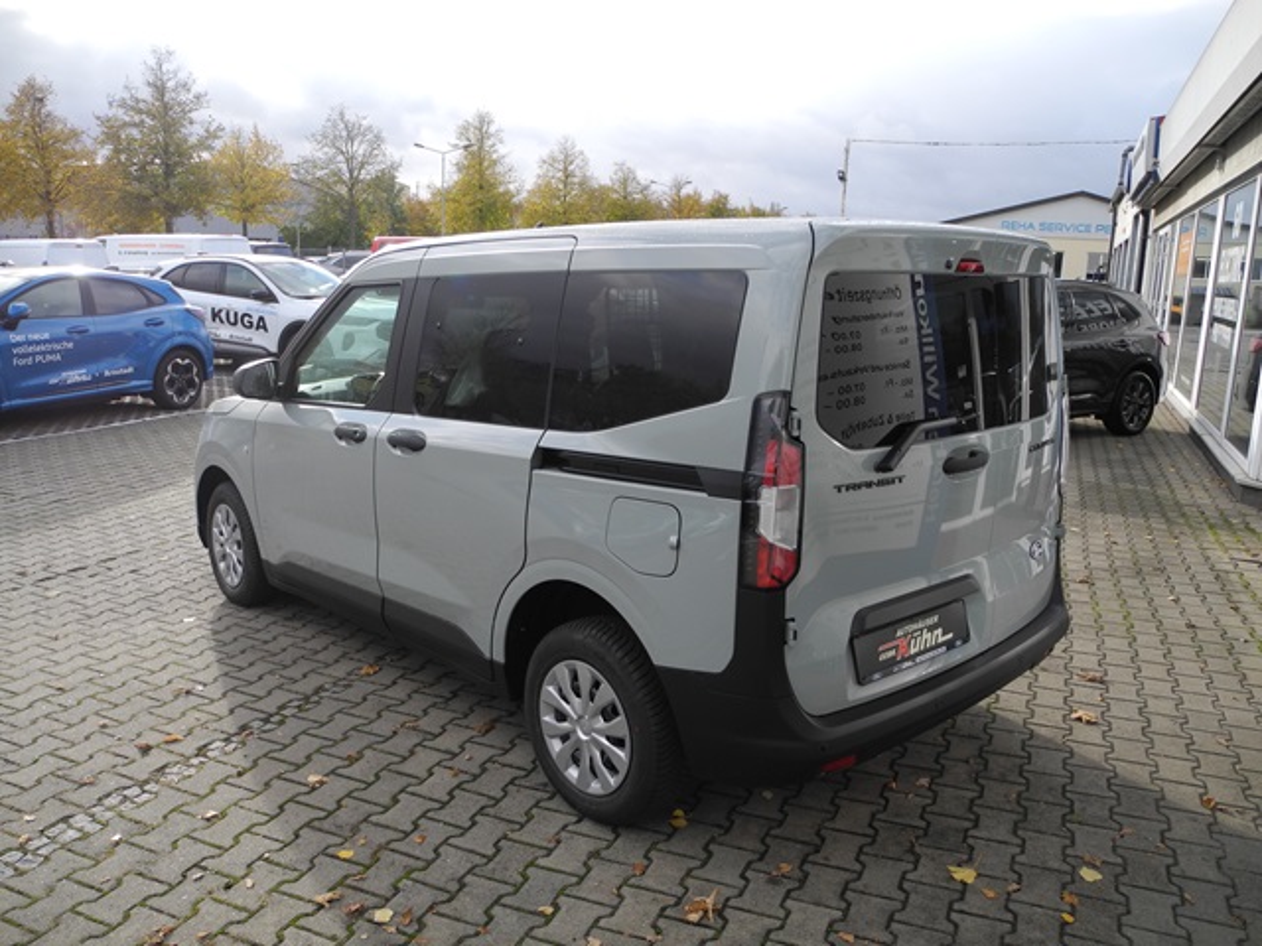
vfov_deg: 49.7
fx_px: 1021
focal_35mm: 28
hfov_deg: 63.4
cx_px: 631
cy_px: 473
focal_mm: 6
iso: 100
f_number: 2.8
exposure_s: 1/640
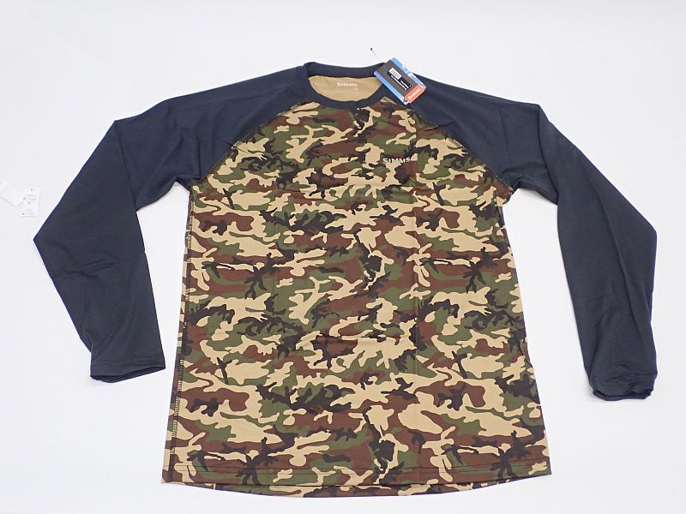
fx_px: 793
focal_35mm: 40
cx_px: 343
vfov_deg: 36.0
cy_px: 257
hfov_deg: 46.8
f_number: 2.8
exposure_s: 1/40
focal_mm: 7.34
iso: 800
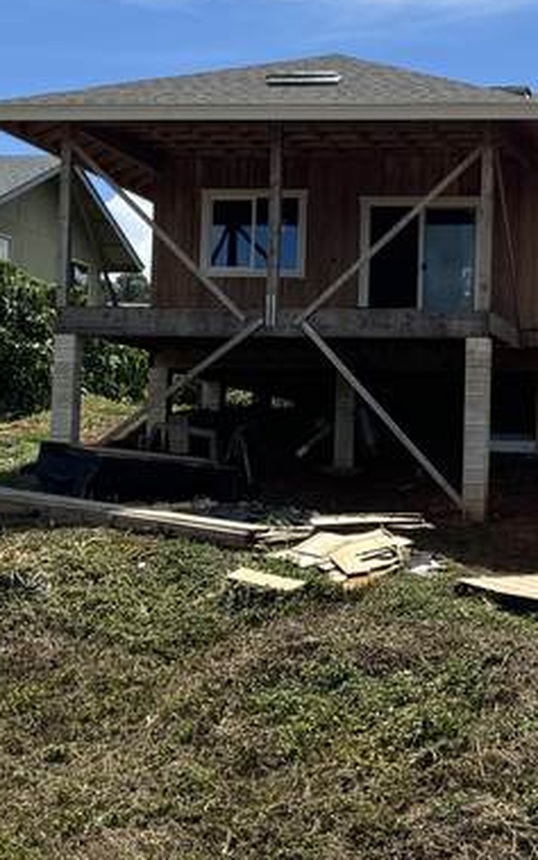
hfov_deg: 14.8
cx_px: 592
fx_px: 2017
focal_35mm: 86
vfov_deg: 24.1
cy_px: 368
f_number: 1.78
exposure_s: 1/4608
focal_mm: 6.76
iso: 80
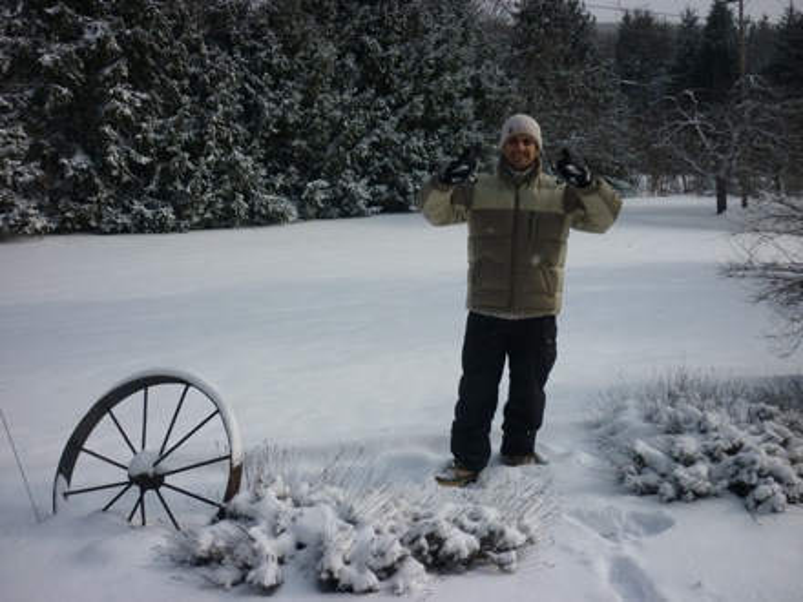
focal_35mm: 33
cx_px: 402
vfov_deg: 42.9
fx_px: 766
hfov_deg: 55.4
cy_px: 301
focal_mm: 5.5
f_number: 8
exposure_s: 1/320
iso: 80
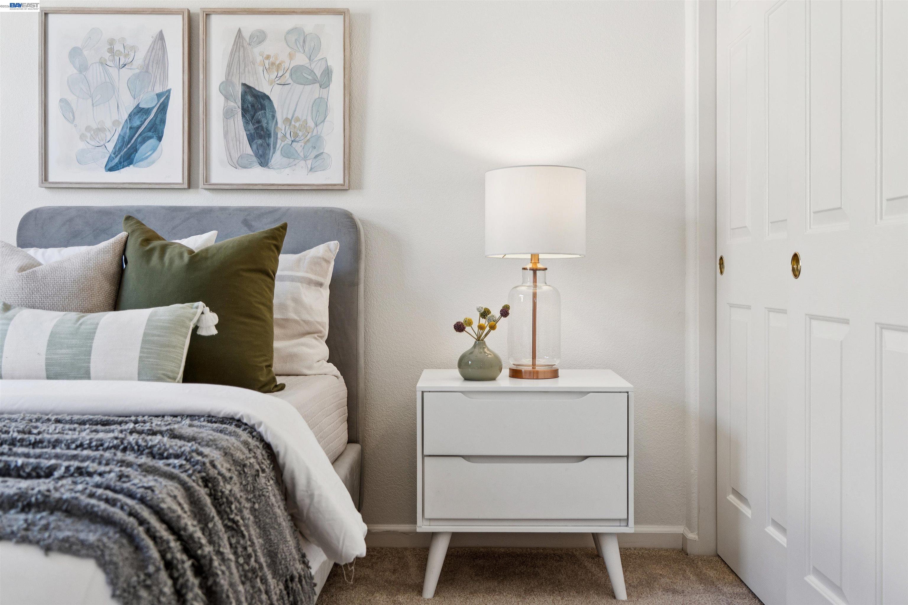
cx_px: 454
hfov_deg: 54.4
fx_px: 883
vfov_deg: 37.9
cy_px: 302
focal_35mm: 35
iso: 500
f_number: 5.6
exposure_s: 1/100
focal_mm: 35
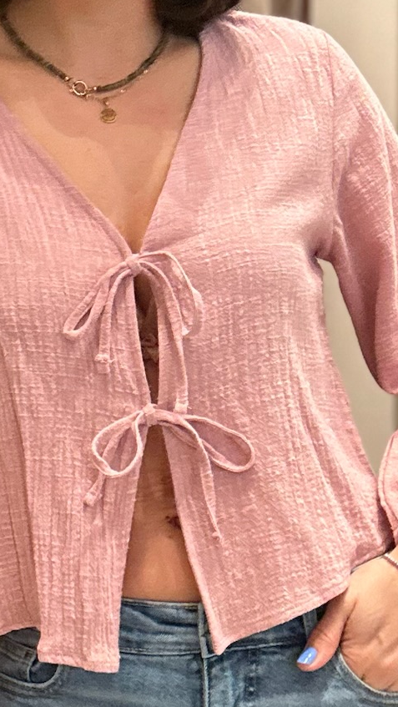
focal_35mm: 79
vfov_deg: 26.8
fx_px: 1481
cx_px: 172
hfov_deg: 15.3
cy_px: 394
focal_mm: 2.69
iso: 160
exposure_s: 1/50
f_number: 1.9
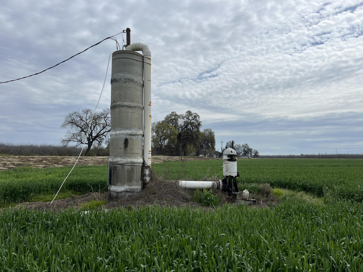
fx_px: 273
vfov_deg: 53.1
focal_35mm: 26
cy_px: 136
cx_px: 182
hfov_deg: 67.3
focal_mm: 5.7
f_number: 1.5
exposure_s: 1/11364
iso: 50
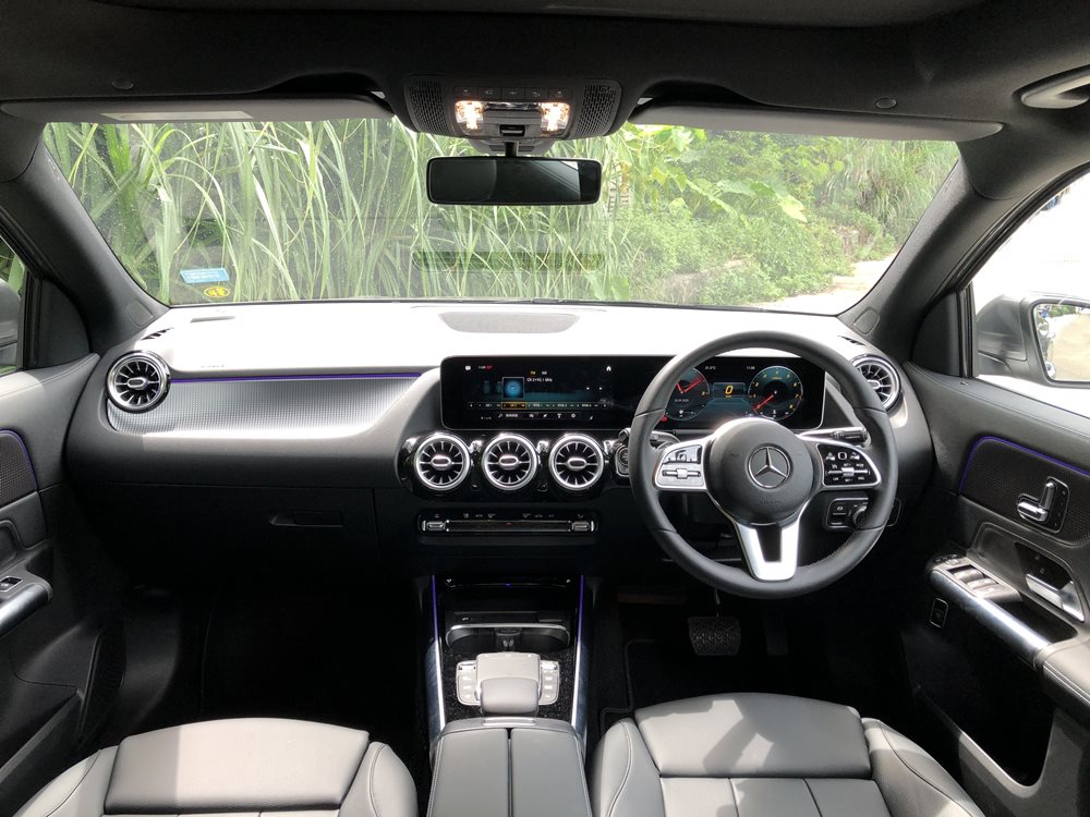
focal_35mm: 28
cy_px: 408
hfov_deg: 63.4
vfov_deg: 49.7
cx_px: 545
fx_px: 882
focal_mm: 3.99
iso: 40
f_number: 1.8
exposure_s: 1/117
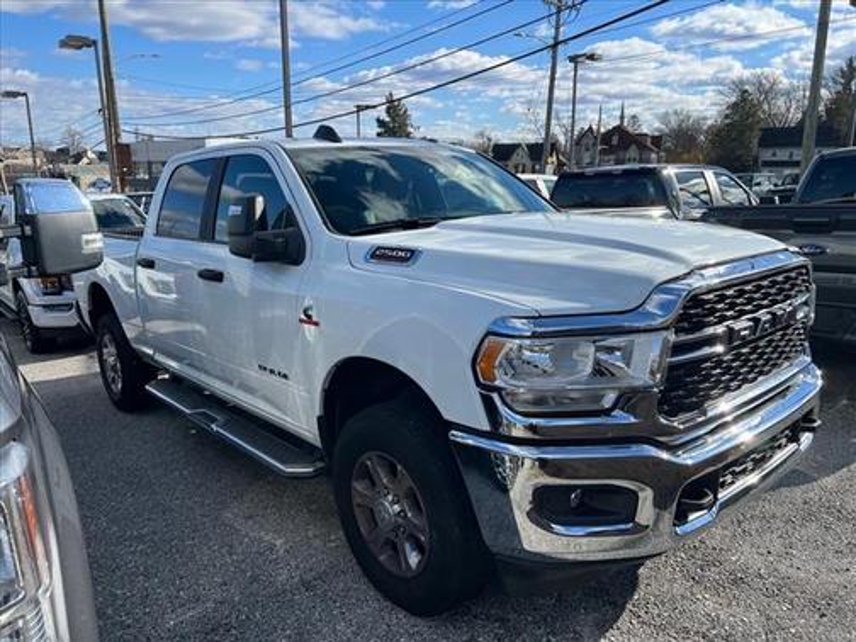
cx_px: 428
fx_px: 643
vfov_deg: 53.1
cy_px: 321
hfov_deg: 67.3
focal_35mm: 26
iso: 50
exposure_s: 1/3356
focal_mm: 5.7
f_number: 1.5
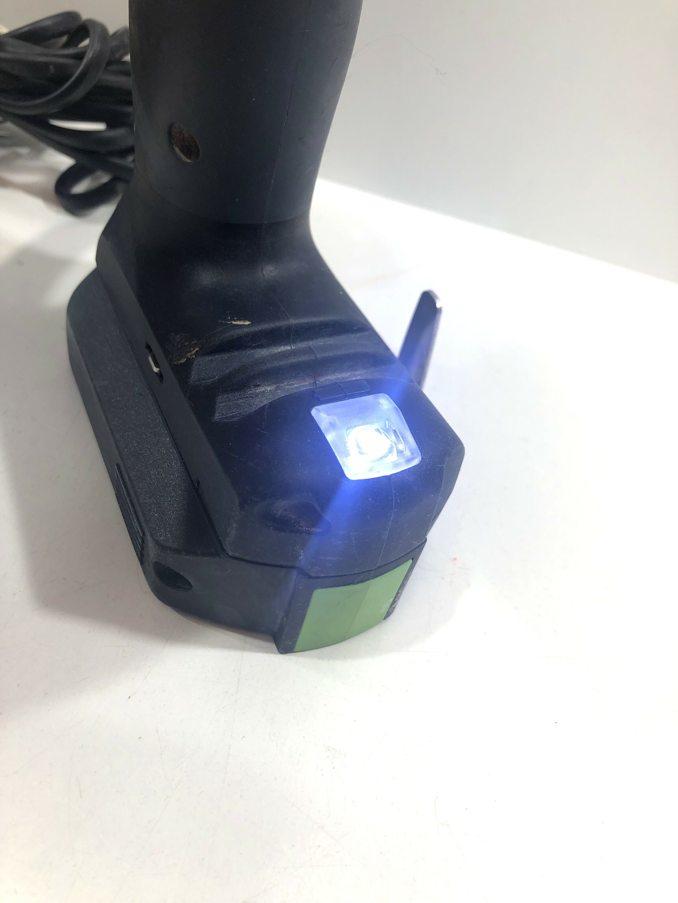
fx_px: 731
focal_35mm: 28
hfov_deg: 49.7
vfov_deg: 63.4
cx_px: 339
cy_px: 452
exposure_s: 1/198
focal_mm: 3.99
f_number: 1.8
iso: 20
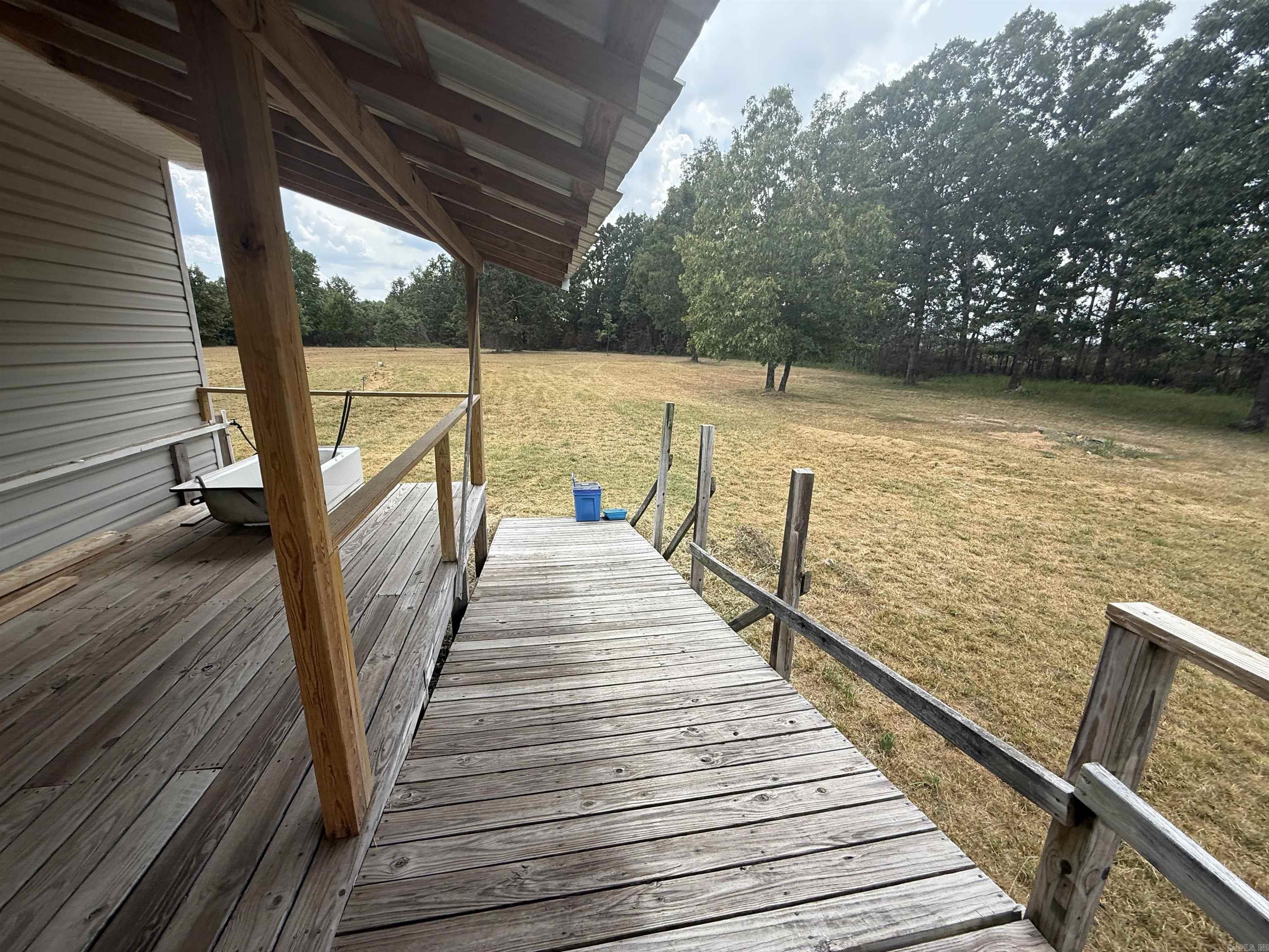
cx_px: 634
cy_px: 476
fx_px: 513
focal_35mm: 14
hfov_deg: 102.1
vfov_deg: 85.7
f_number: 2.2
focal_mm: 2.22
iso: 64
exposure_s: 1/760
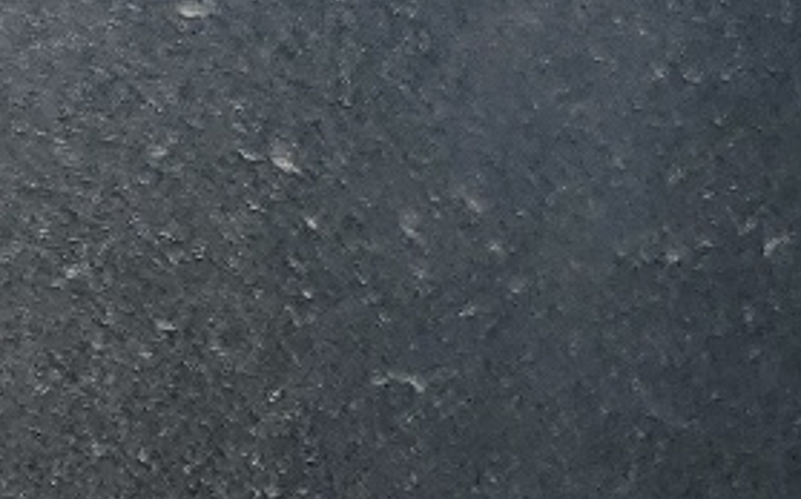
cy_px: 1210
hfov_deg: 12.4
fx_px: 3447
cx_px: -500
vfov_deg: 7.7
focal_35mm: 158
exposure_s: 1/135
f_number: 1.5
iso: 50
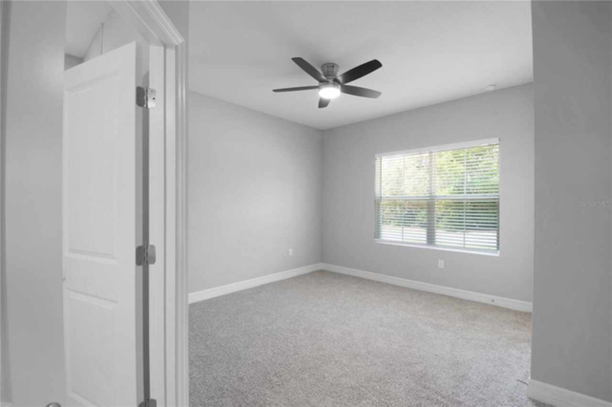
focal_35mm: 15
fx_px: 255
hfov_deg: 100.4
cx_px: 306
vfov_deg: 77.3
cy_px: 204
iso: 250
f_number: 9
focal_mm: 10
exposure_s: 1/25
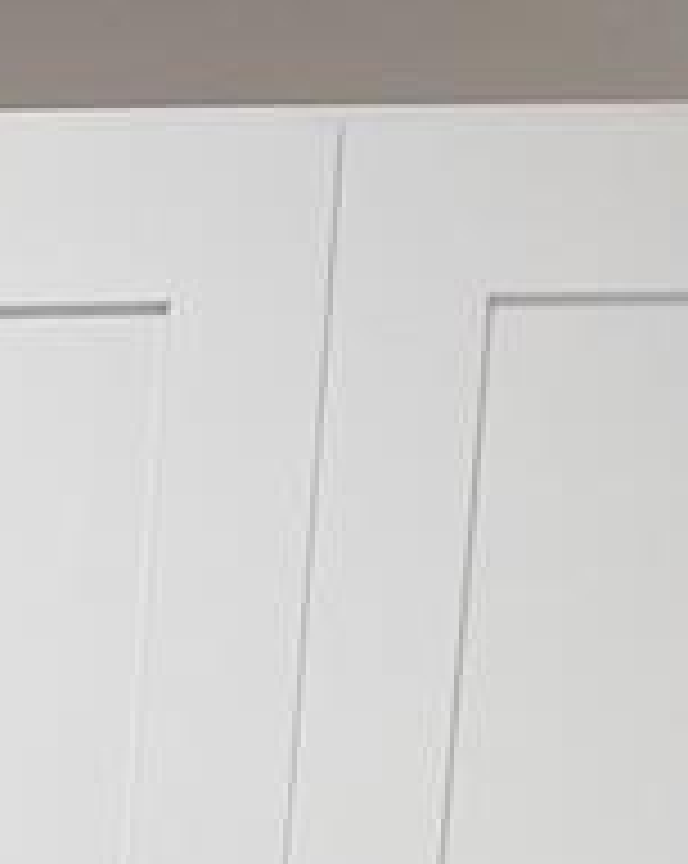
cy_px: 2619
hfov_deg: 8.5
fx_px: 4057
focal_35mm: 159
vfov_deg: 9.4
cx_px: -1192
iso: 80
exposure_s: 1/60
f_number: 1.5
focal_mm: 5.7
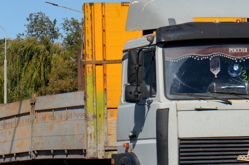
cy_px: 106
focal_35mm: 243
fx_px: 1680
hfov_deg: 8.5
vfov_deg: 5.6
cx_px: 156
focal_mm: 75
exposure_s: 1/2000
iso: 400
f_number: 7.1
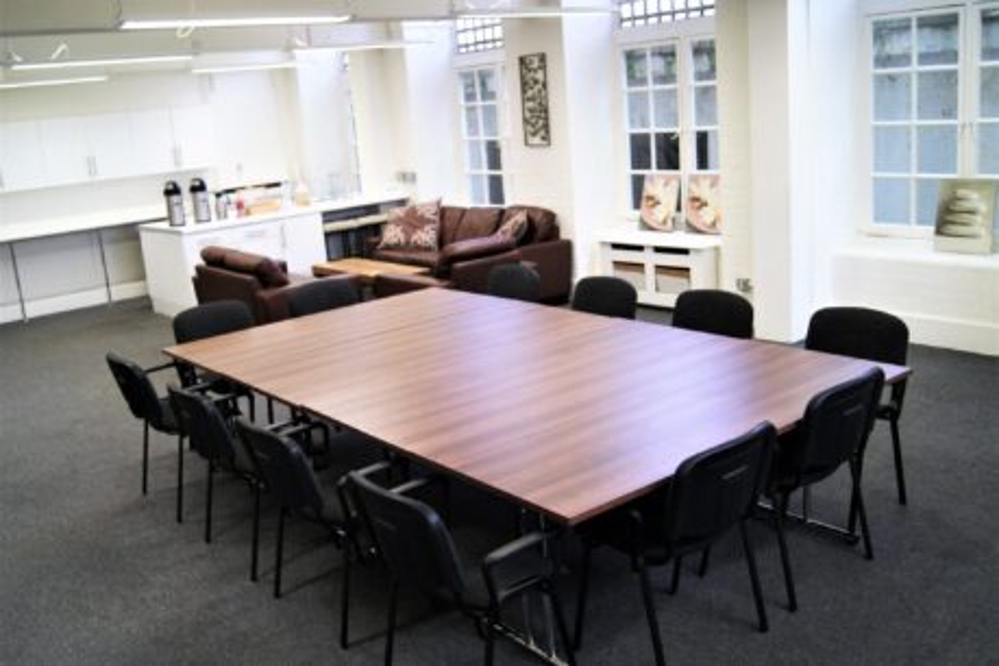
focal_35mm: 30
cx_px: 500
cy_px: 333
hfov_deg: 61.9
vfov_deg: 43.6
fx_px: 832
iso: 320
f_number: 3.5
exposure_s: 1/30
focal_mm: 20
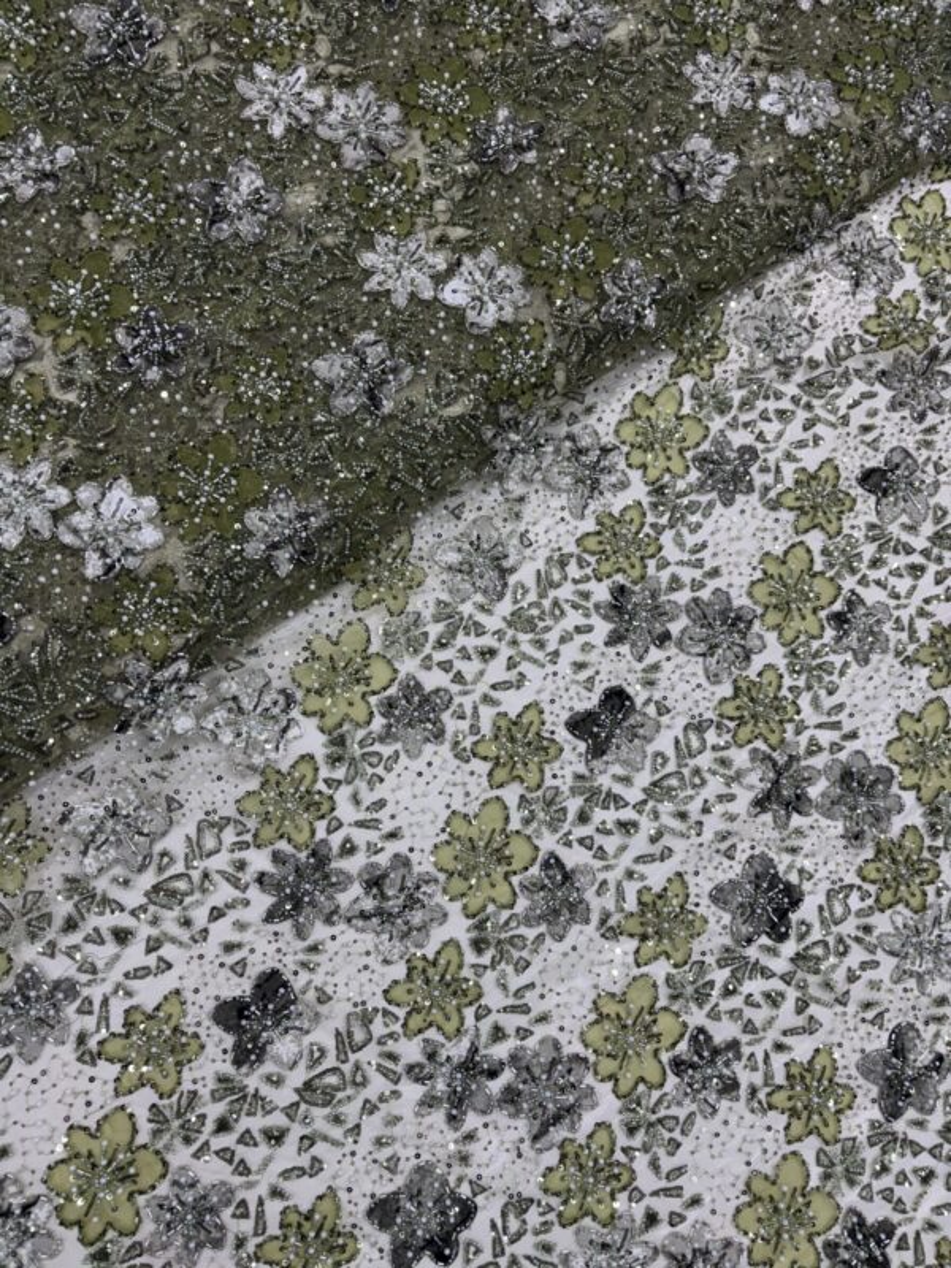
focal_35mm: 26
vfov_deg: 67.3
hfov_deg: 53.1
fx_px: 952
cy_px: 634
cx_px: 476
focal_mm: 5.96
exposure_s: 1/100
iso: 50
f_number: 1.6
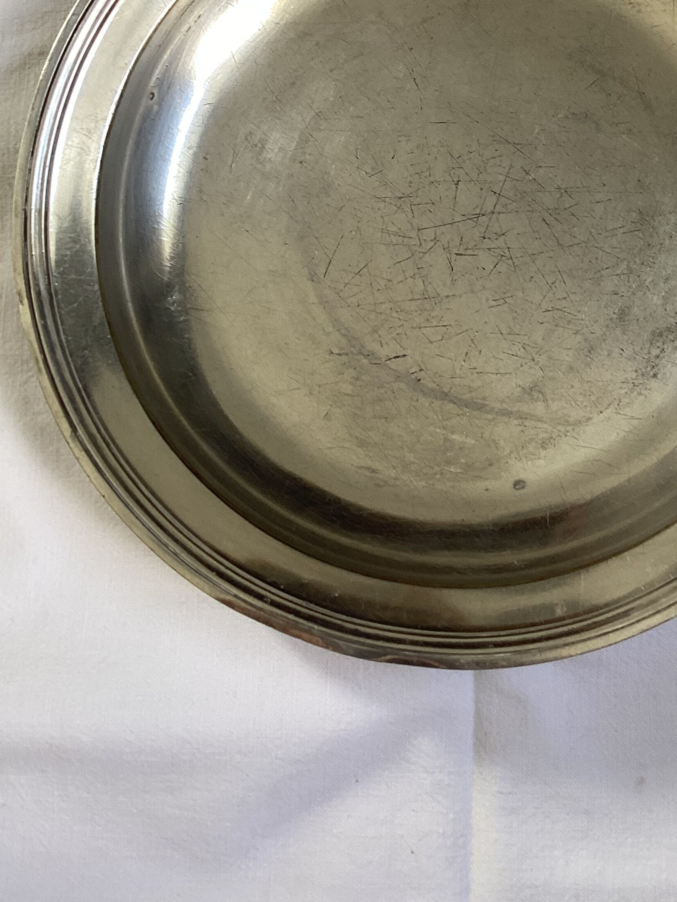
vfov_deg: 40.4
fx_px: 1200
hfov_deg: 31.1
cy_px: 257
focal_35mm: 46
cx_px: 482
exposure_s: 1/50
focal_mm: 3.3
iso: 50
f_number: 2.4
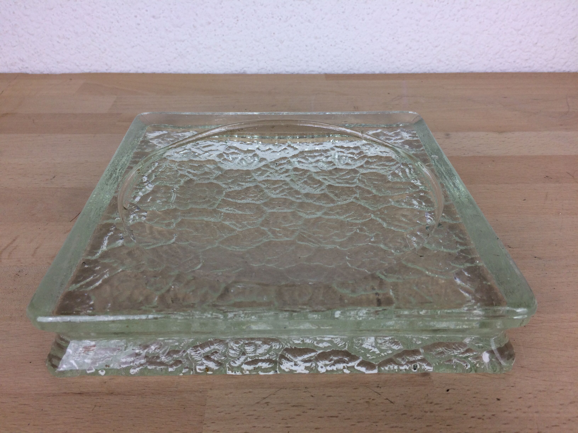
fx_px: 484
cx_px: 289
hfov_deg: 61.7
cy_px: 216
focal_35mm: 29
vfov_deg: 48.2
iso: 50
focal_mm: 4.15
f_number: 2.2
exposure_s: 1/100
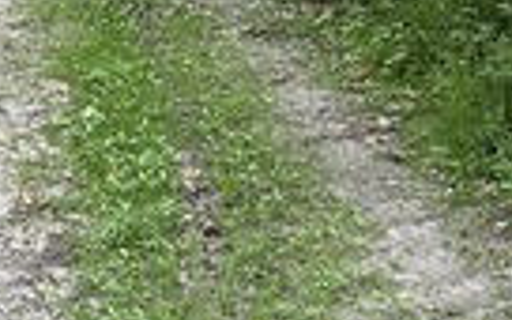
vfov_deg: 10.7
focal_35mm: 112
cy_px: -312
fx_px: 1563
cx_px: -15
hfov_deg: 18.1
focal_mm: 6.86
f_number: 1.78
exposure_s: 1/121
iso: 125
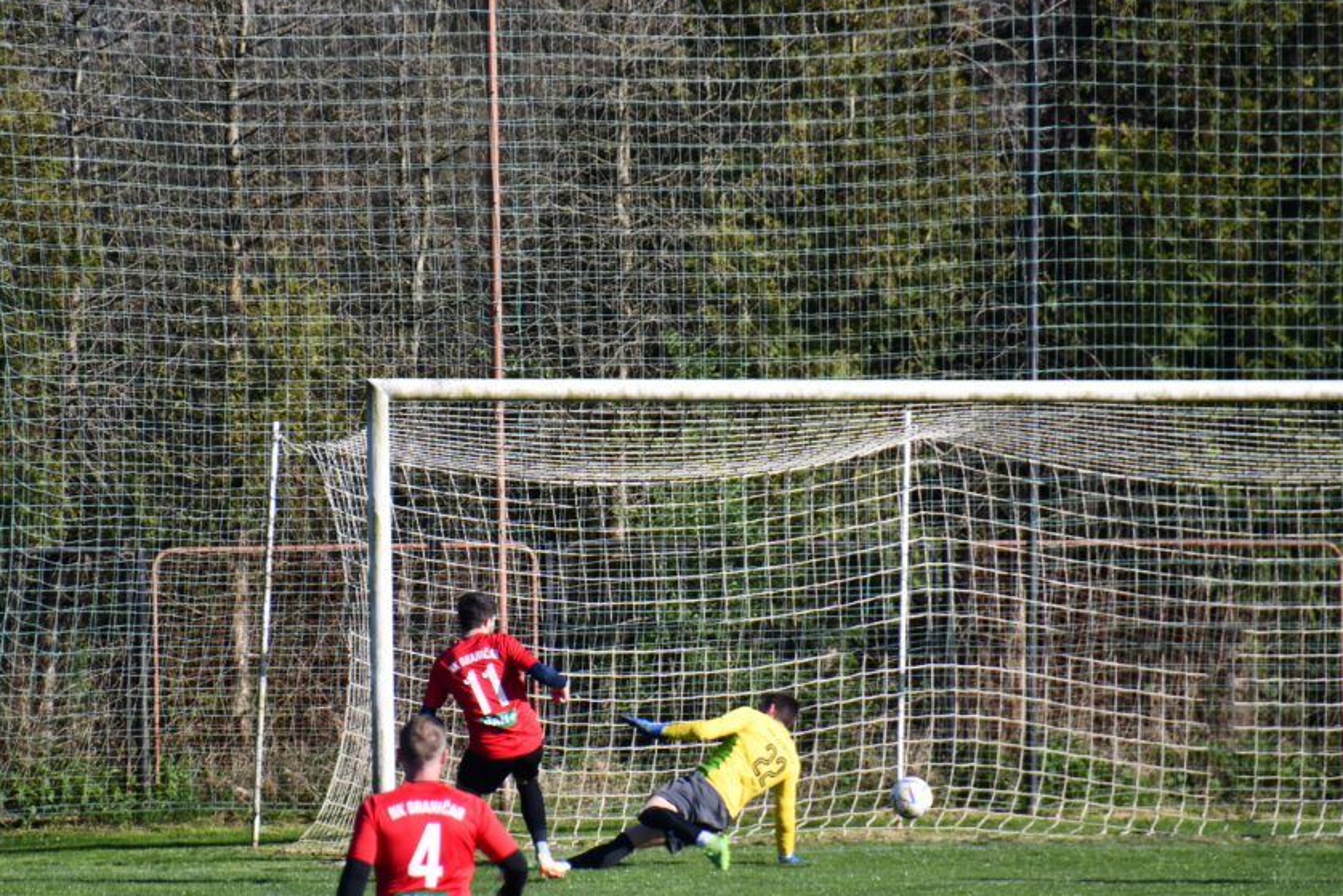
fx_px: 27348
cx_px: 588
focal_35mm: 733
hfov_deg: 2.8
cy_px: 474
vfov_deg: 1.9
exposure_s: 1/1000
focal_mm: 400
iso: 320
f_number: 6.3
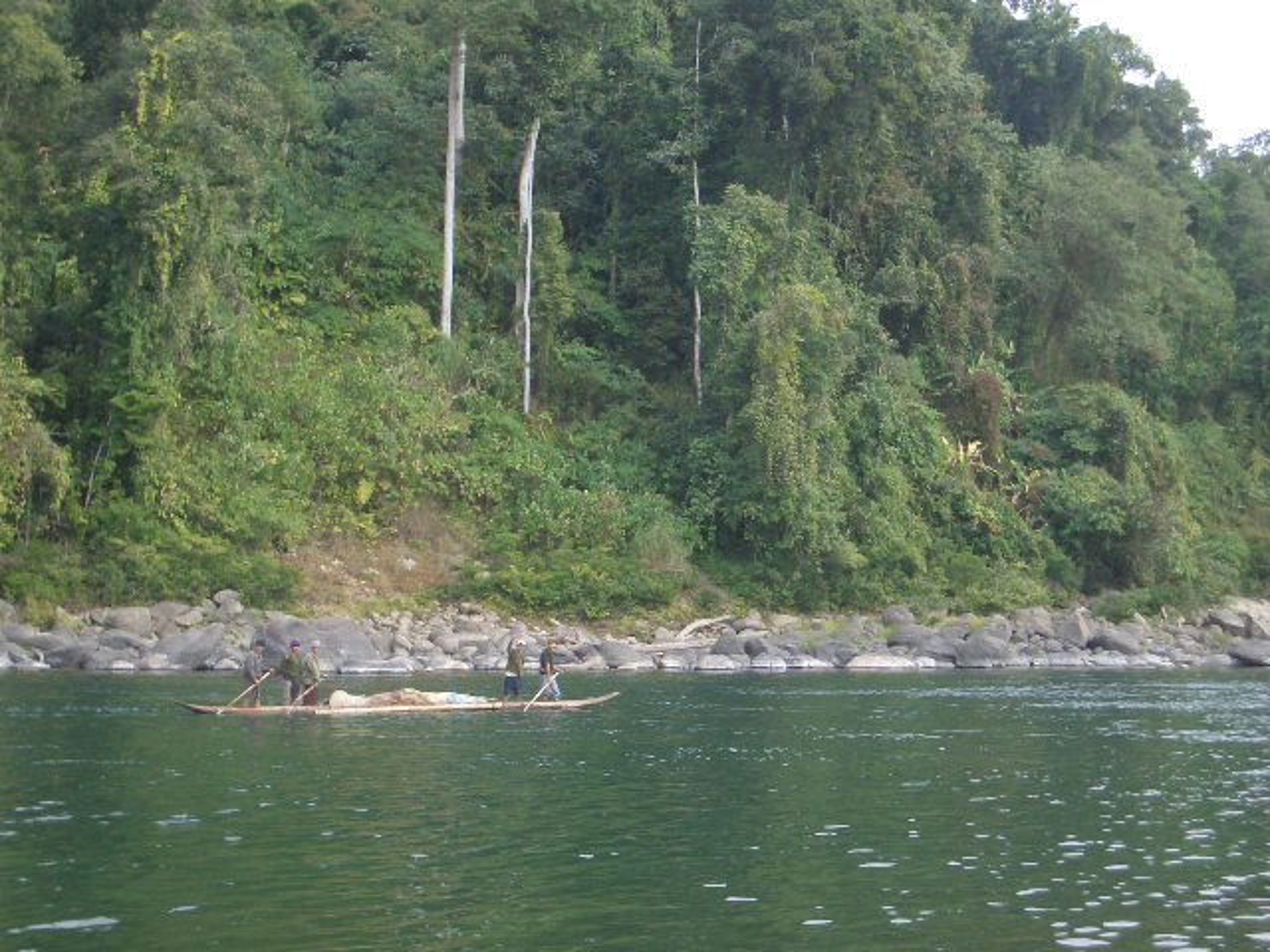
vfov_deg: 23.7
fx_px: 2275
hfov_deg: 31.2
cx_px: 635
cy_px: 476
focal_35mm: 62
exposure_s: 1/400
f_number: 3.5
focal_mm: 10.2
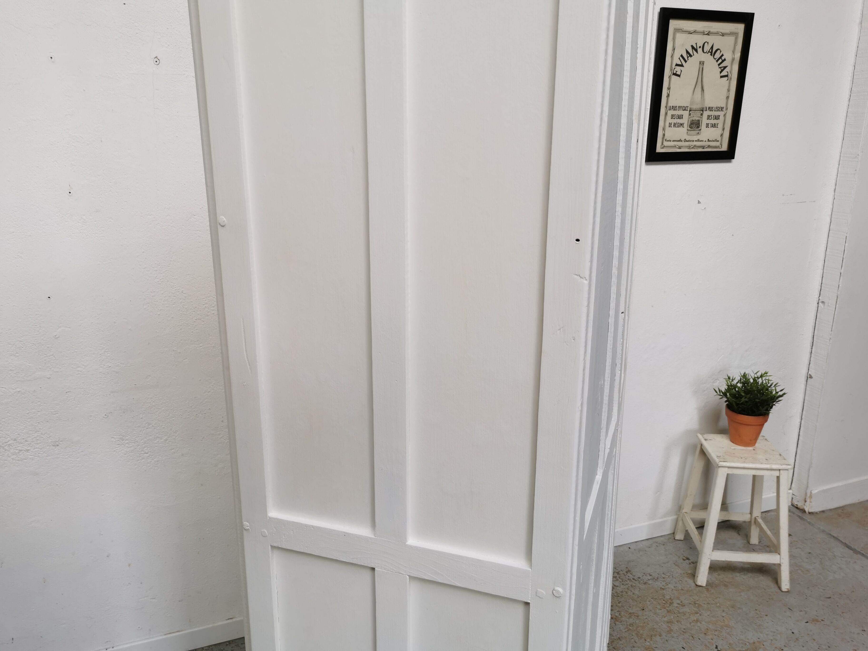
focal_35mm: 27
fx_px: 677
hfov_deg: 65.3
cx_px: 434
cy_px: 326
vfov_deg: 51.4
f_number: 1.8
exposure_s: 1/113
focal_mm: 5.58
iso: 50
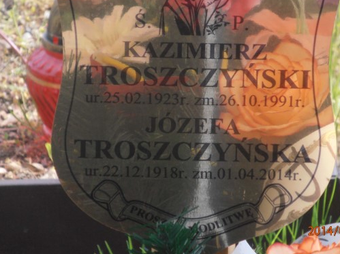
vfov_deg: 4.8
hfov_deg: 6.4
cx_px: 179
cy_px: 103
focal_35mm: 308
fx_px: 3024
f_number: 5.7
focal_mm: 42.54
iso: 125
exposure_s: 1/200
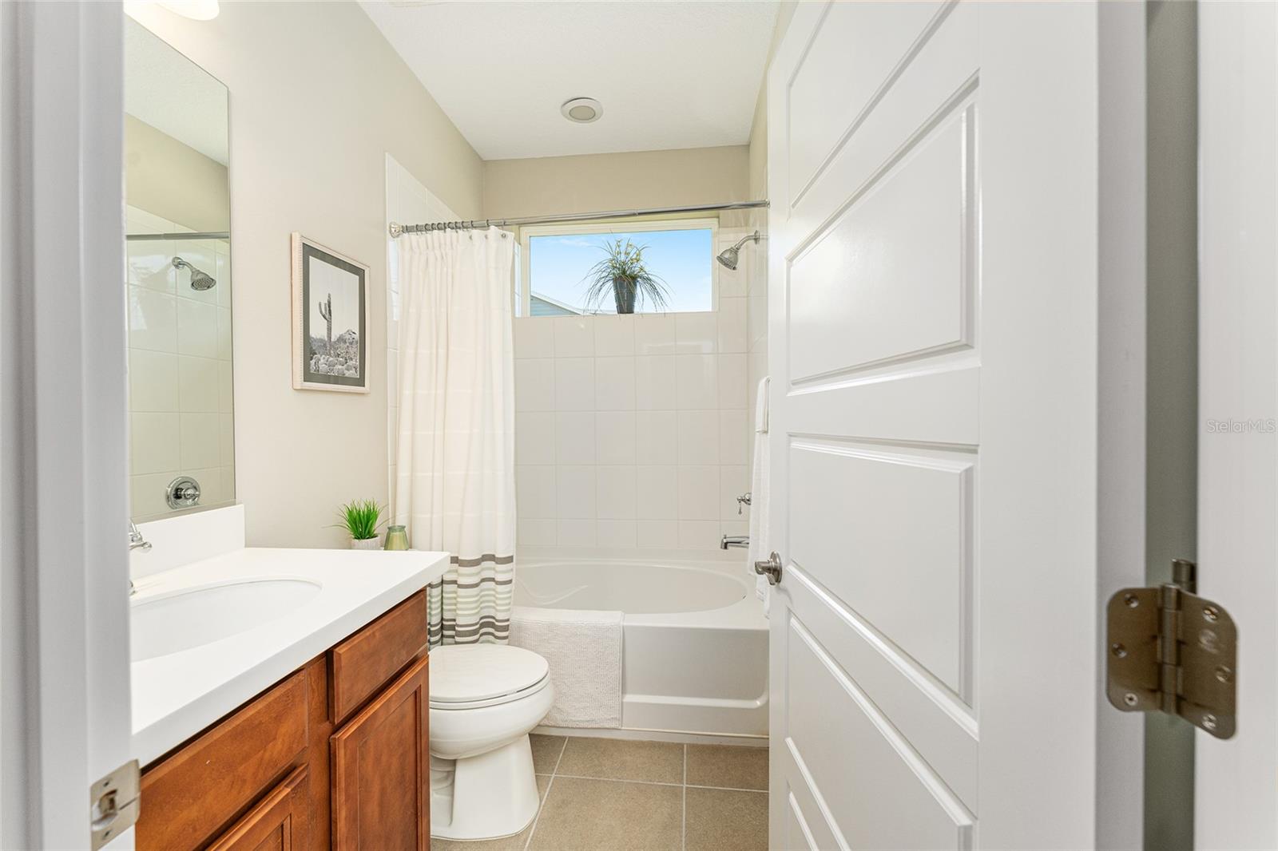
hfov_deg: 104.3
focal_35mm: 14
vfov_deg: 81.2
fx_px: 497
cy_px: 426
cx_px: 639
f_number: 7.1
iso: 400
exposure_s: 1/30
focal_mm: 14
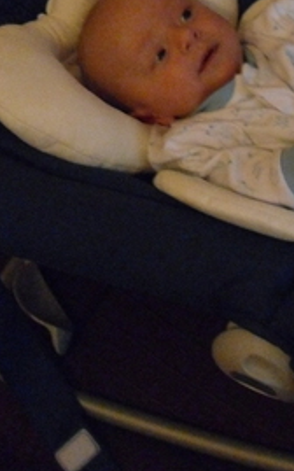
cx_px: 338
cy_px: 115
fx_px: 975
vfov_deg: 26.8
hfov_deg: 16.5
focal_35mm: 76
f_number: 3.5
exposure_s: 1/8
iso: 800
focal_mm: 6.3
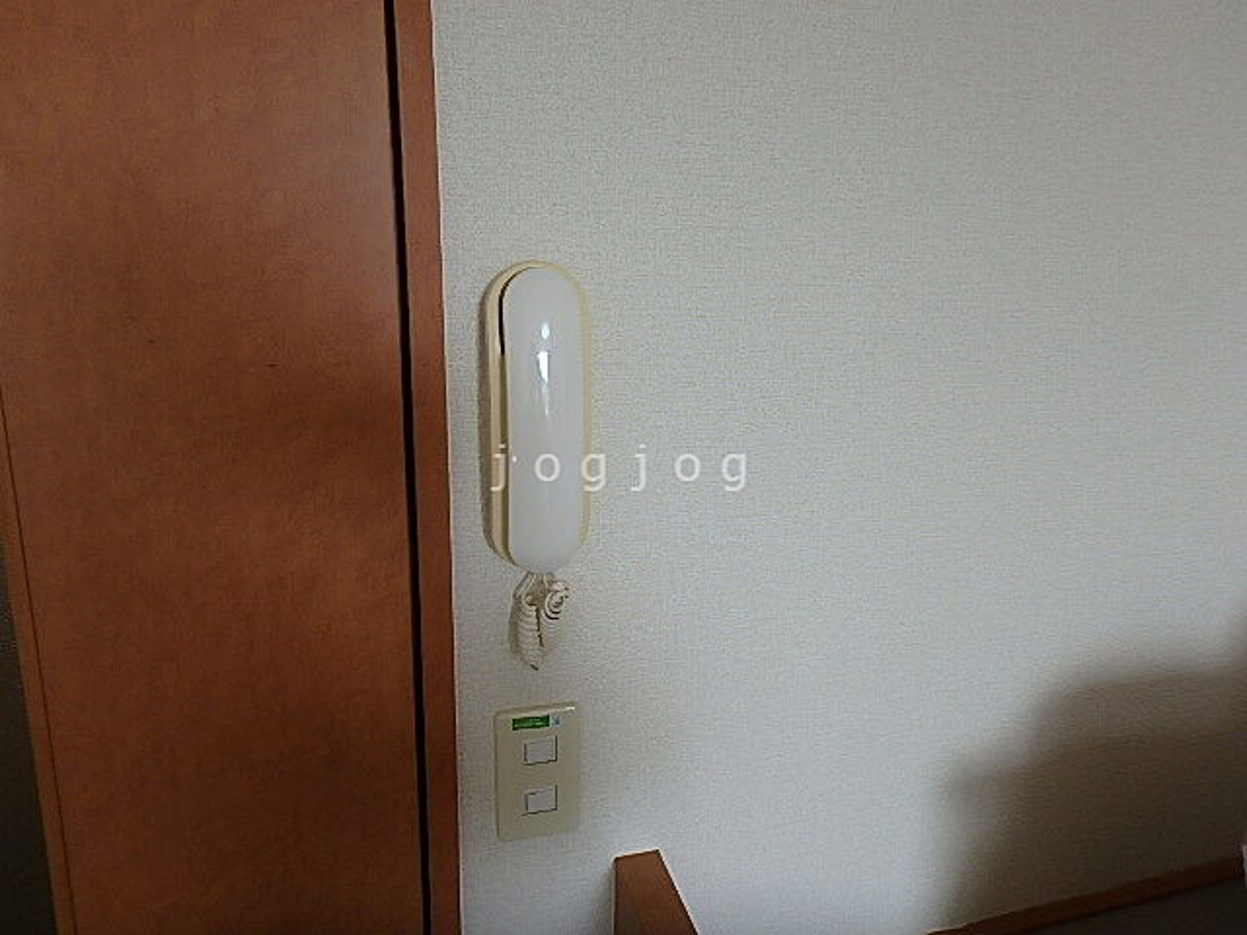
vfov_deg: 63.4
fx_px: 756
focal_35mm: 21
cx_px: 624
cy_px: 468
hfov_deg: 79.0
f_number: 3.5
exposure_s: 1/60
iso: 125
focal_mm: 3.7
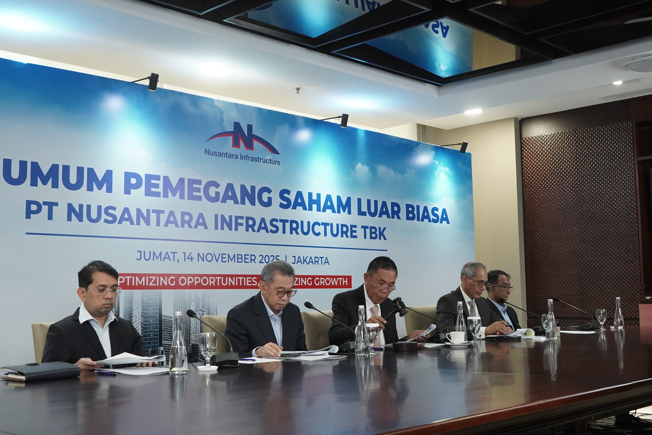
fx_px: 761
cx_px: 326
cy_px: 218
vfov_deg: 31.9
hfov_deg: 46.4
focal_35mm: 42
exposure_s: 1/200
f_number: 5.6
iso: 5000
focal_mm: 28
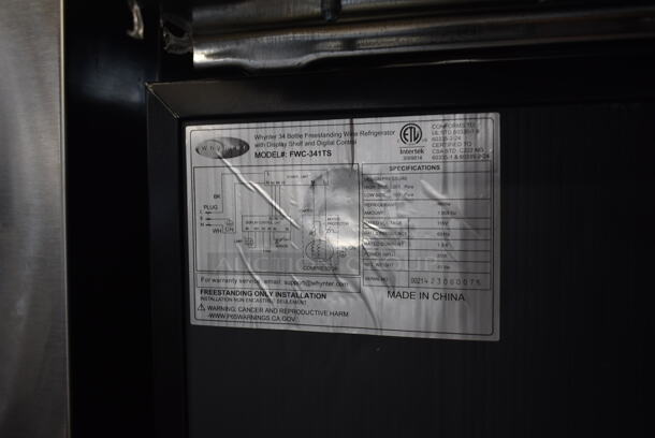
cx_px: 328
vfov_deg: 43.7
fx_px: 546
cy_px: 219
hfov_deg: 61.9
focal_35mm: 30
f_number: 3.5
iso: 400
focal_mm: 20
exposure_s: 1/30
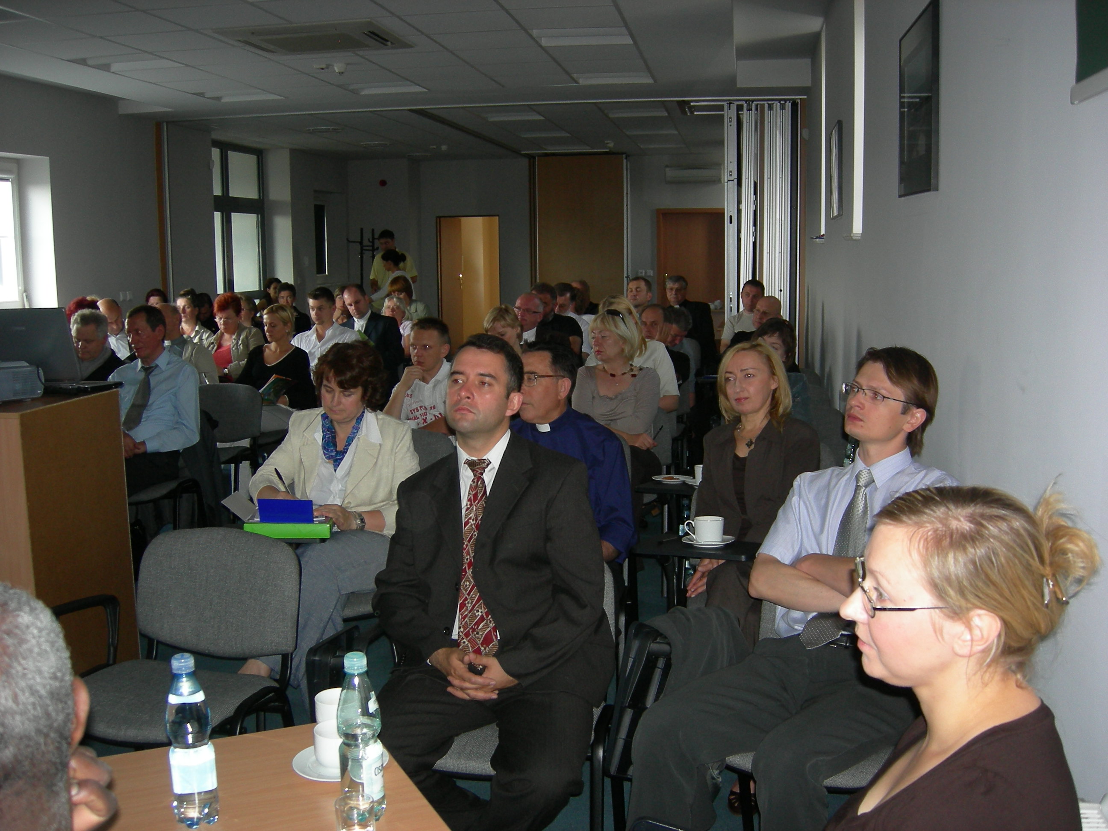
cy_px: 416
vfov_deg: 39.7
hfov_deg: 51.4
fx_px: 1152
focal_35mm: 36
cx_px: 554
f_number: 2.7
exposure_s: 1/60.1
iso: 118
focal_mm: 7.5
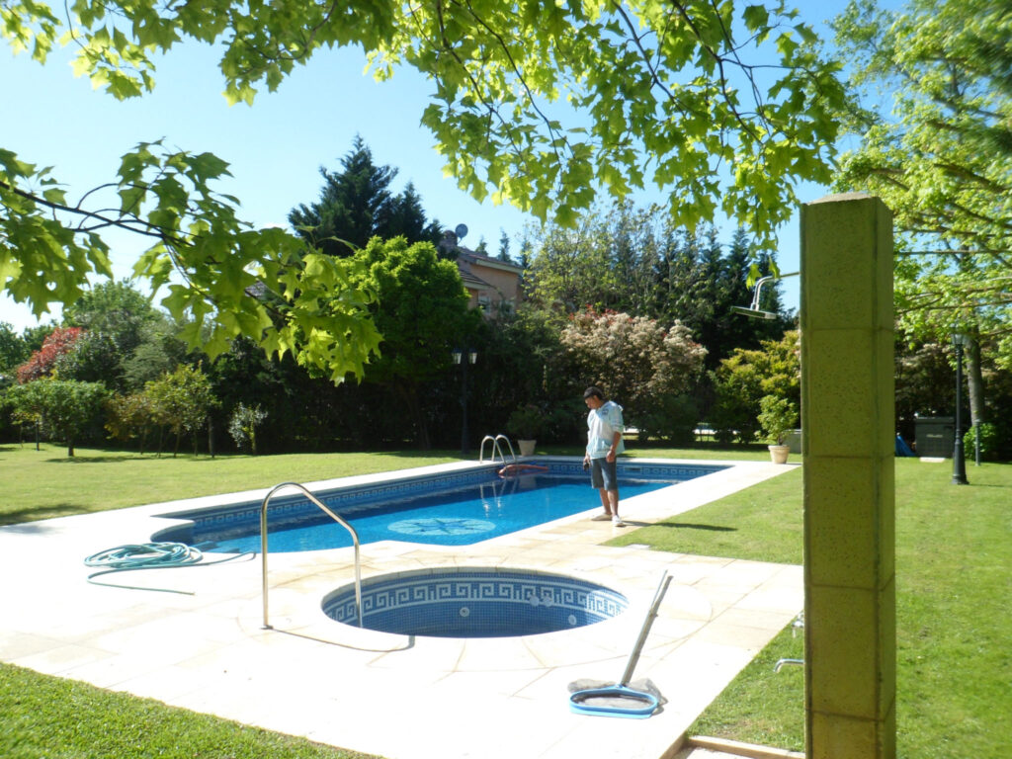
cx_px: 506
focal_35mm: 30
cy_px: 380
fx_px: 877
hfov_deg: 60.0
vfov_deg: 46.8
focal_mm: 5.7
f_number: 3.5
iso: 80
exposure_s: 1/500
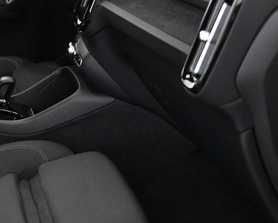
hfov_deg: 22.9
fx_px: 650
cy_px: 69
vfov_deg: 19.4
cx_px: -20
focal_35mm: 79
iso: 3600
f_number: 3.5
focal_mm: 16
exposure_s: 1/60
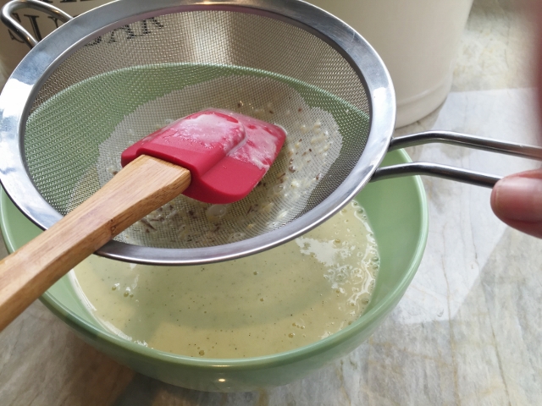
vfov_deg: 48.2
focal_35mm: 29
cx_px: 271
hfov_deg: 61.7
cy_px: 203
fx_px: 454
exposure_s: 1/175
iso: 32
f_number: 2.2
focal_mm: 4.15
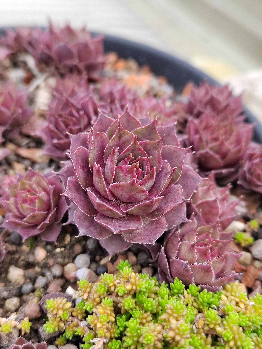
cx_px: 131
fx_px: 343
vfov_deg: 54.0
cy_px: 174
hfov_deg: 41.8
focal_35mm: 34
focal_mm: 5.52
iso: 263
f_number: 1.9
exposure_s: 1/100
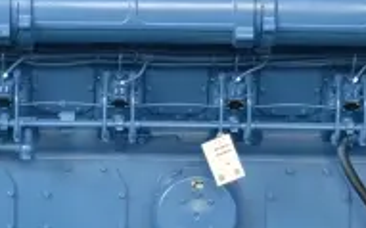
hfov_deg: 10.9
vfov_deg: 6.8
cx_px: 130
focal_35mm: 192
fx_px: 1913
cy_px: 71
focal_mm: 30
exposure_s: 1/15
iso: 250
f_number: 4.2
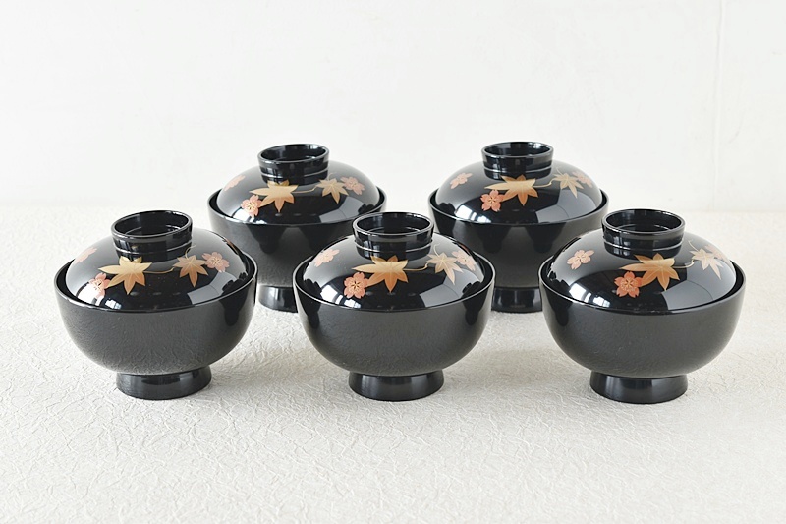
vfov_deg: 16.5
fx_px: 1801
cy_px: 262
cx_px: 393
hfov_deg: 24.6
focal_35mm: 82
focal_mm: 55
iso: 160
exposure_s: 1/2.5
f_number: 5.6
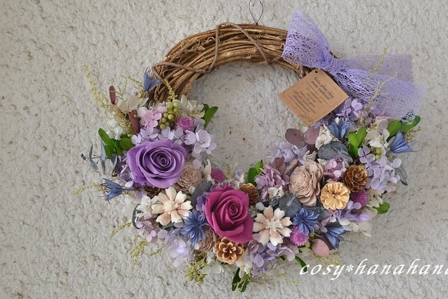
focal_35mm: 50
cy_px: 162
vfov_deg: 27.0
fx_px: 622
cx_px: 246
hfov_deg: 39.6
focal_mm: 30
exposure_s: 1/125
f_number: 5.6
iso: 400
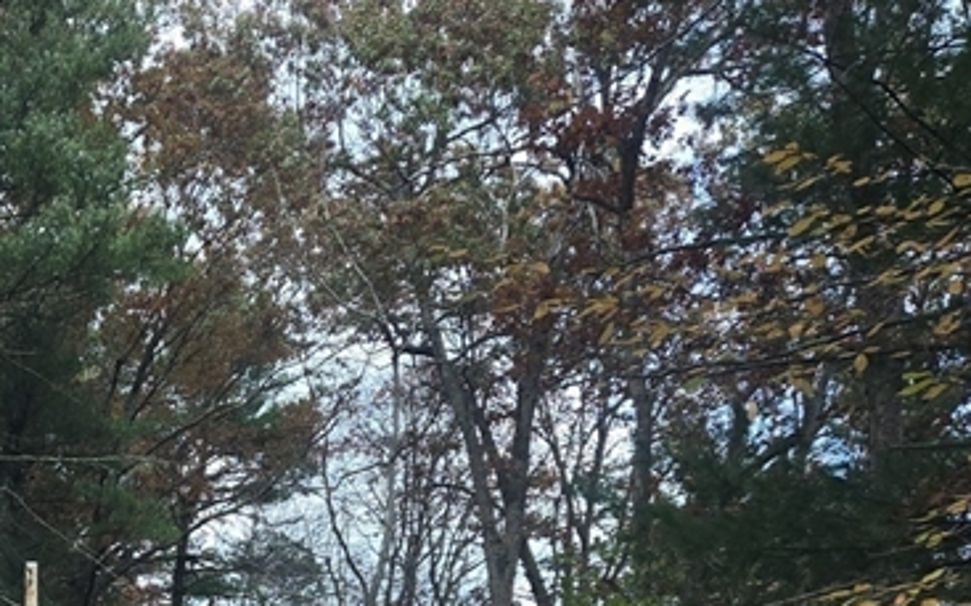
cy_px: 834
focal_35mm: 68
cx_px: 40
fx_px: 1799
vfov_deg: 17.7
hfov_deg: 28.6
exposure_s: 1/260
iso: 25
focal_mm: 5.4
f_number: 1.8
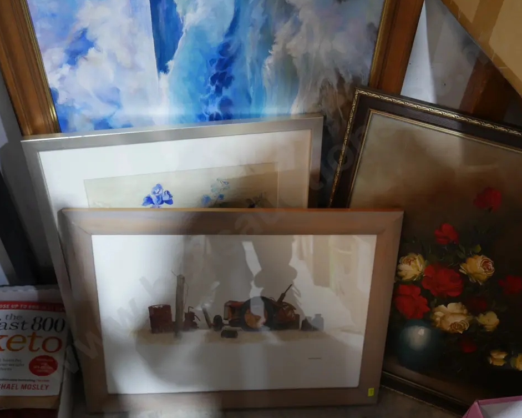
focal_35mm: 34
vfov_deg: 43.4
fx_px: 525
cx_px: 274
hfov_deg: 52.8
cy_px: 207
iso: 1000
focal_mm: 16
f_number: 3.6
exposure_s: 1/60
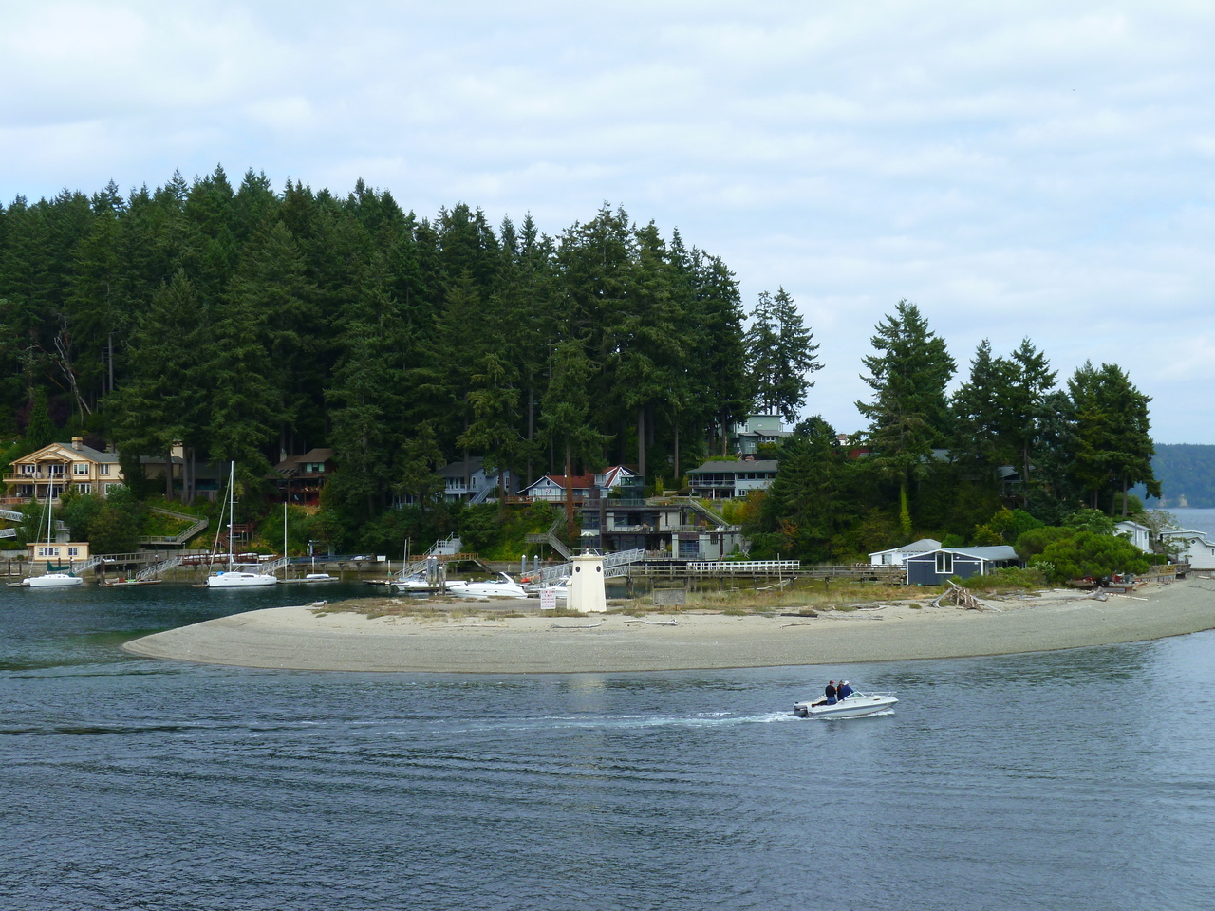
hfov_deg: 33.8
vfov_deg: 25.7
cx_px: 608
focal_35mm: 57
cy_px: 456
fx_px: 2001
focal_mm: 10.3
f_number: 4.6
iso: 80
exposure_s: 1/250
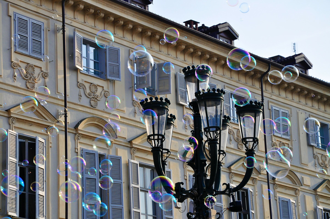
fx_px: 1167
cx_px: 165
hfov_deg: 16.1
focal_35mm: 128
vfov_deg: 10.7
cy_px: 110
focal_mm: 85
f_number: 9.5
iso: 200
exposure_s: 1/350
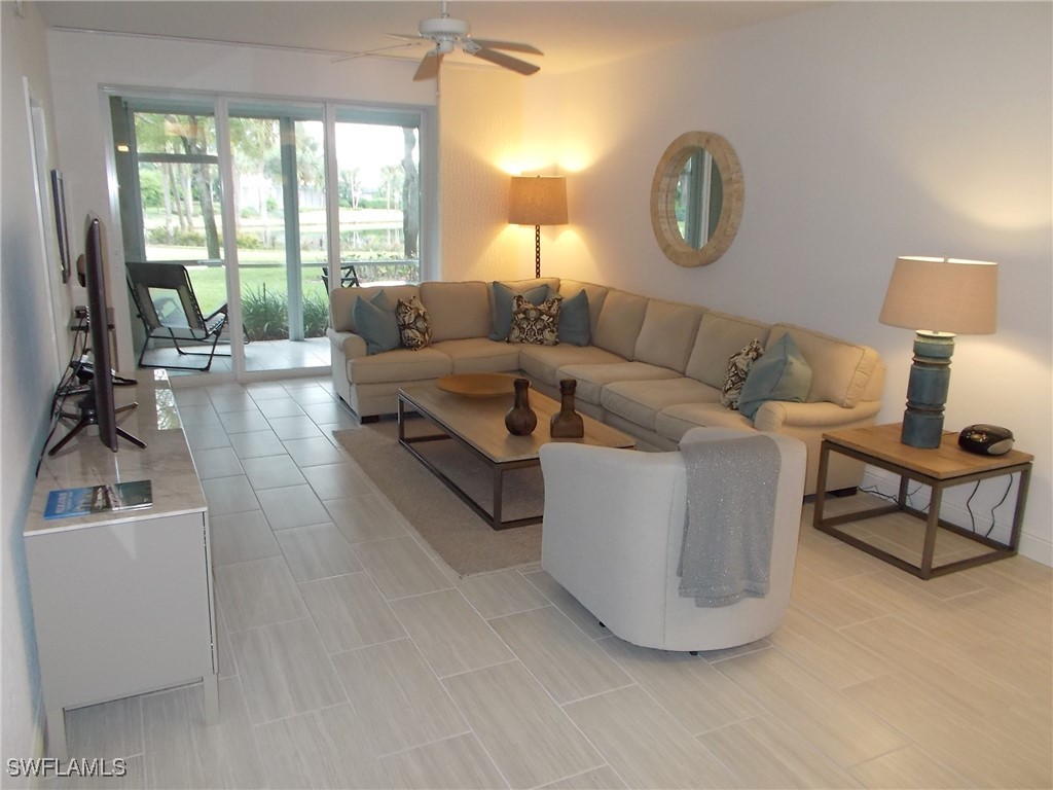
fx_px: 791
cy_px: 395
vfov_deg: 53.1
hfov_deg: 67.3
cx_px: 526
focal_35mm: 26
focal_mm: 4.6
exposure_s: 1/25
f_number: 3.2
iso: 200
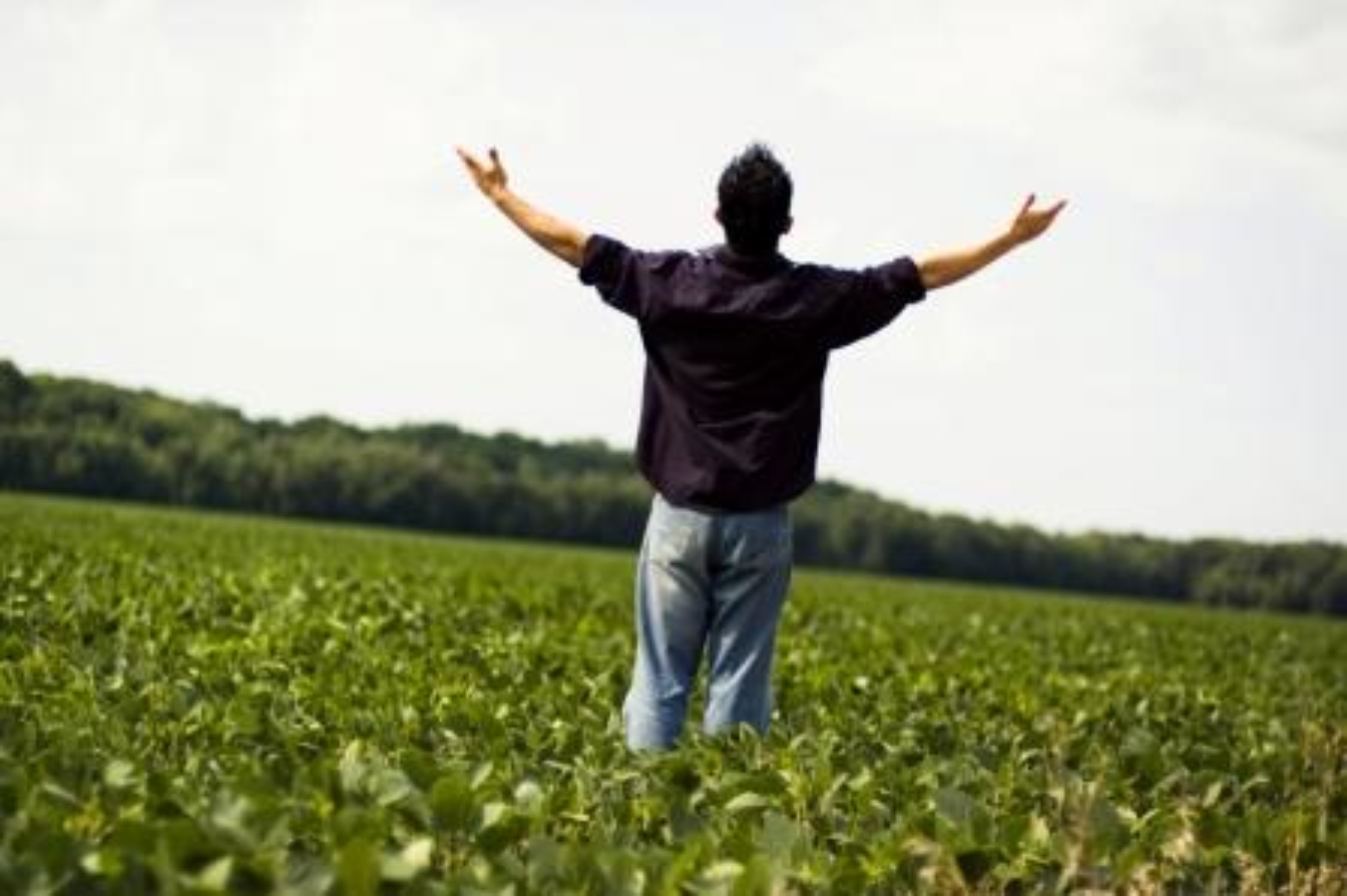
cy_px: 448
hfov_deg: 27.0
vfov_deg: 18.2
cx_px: 674
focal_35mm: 75
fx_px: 2804
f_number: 1.6
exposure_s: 1/6400
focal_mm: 50
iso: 200
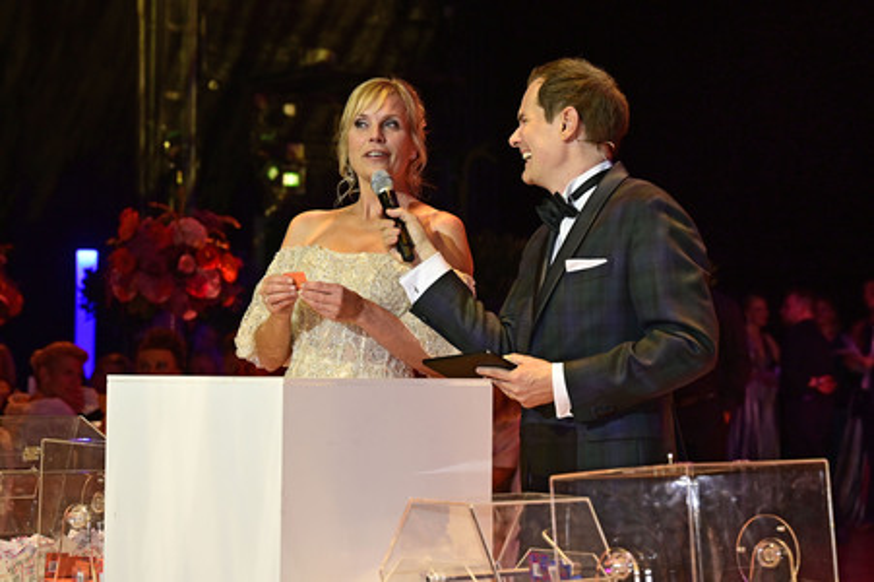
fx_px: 1698
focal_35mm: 70
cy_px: 291
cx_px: 437
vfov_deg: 19.4
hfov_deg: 28.9
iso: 1600
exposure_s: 1/200
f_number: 4.5
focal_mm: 70
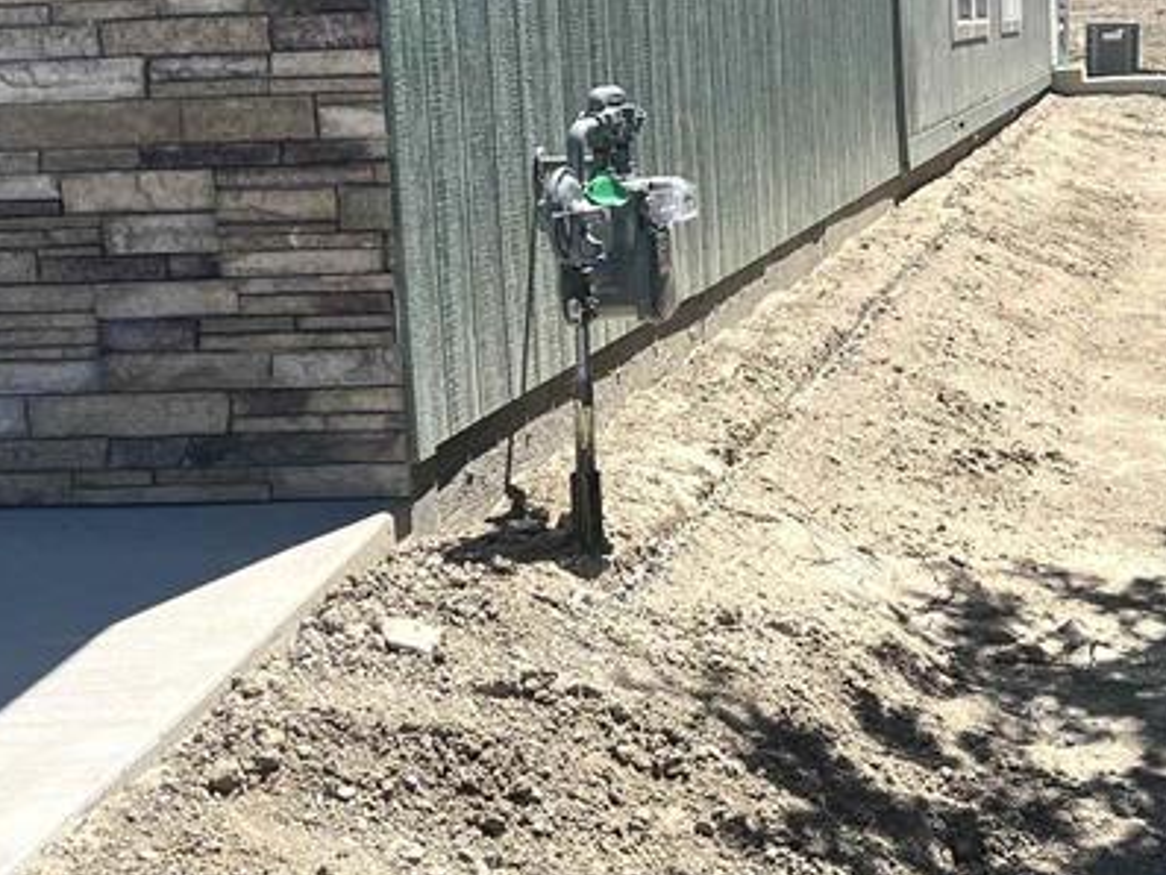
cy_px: 179
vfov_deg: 21.7
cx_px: 908
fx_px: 2258
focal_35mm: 67
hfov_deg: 28.4
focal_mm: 5.1
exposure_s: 1/2179
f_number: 1.6
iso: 50
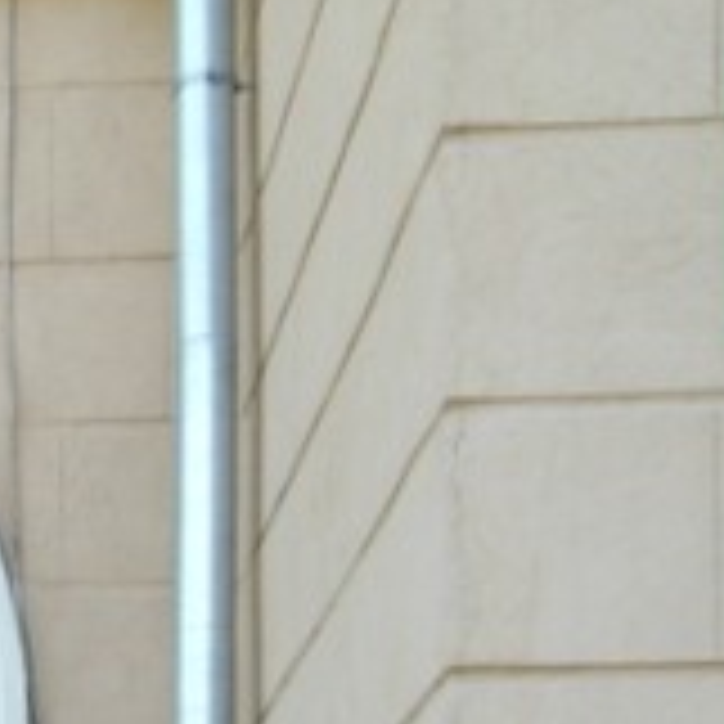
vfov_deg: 13.0
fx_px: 3005
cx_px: -558
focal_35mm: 127
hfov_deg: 12.6
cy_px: 1106
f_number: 3.3
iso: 100
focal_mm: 5.2
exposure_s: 1/125
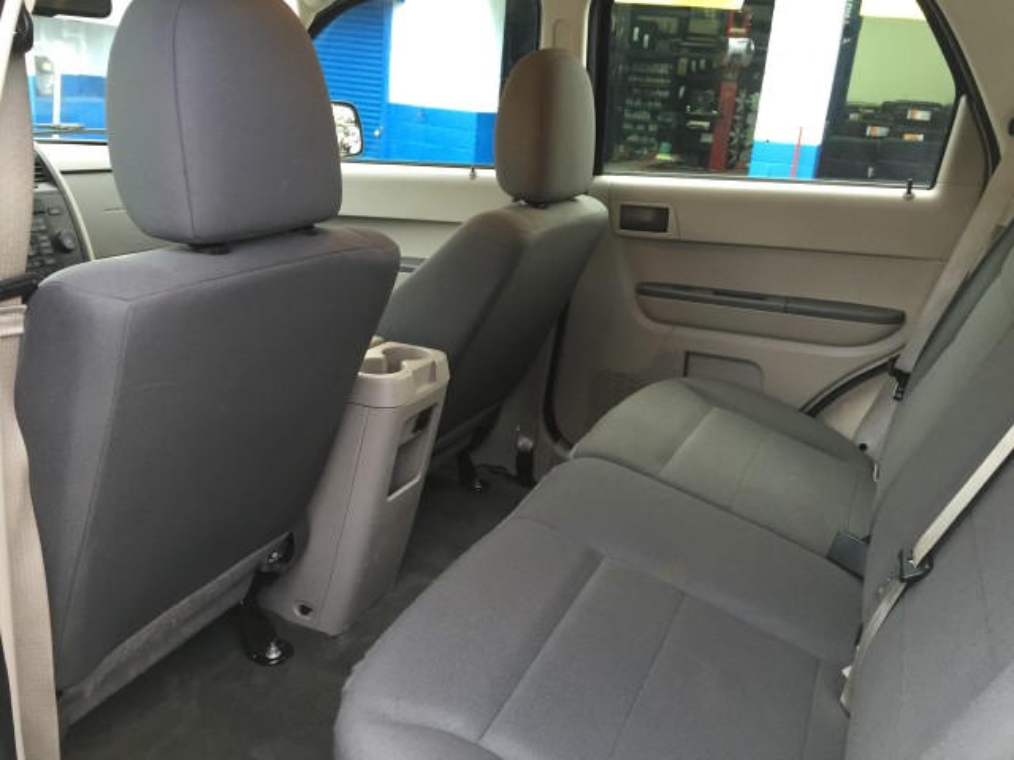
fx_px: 849
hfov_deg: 61.7
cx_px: 507
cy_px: 380
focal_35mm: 29
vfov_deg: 48.2
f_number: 2.2
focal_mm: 4.15
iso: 50
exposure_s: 1/30
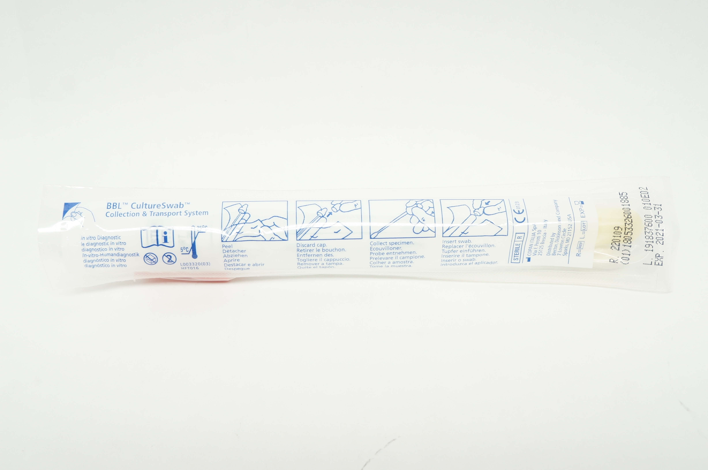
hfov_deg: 49.6
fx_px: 766
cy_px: 235
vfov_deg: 34.1
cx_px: 354
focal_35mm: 39
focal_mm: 26
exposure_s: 1/40
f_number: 7.1
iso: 400
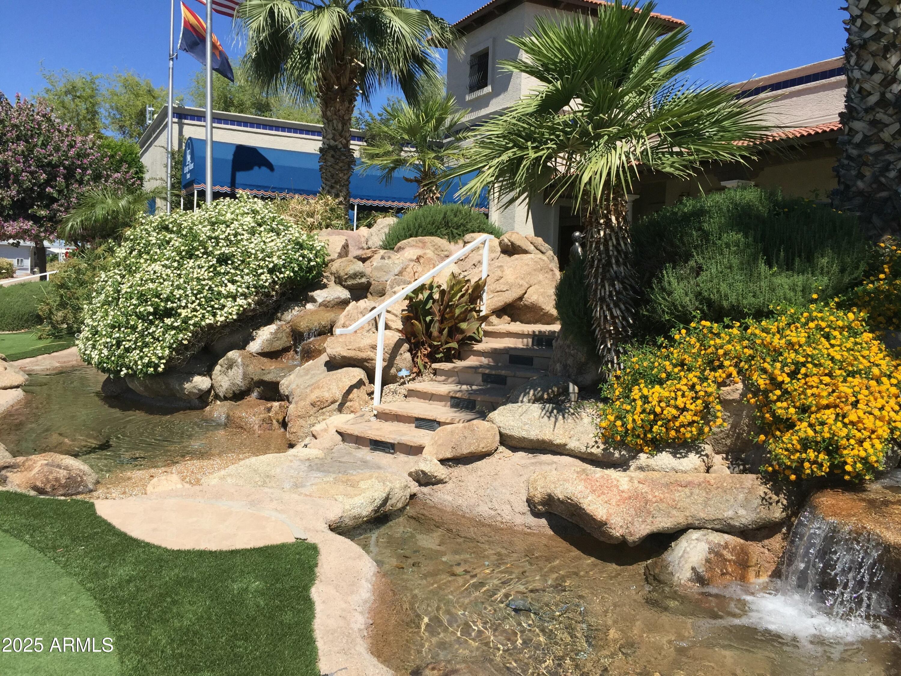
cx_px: 450
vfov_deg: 48.2
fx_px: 755
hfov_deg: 61.7
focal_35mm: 29
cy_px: 338
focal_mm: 4.15
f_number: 2.2
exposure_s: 1/2825
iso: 32
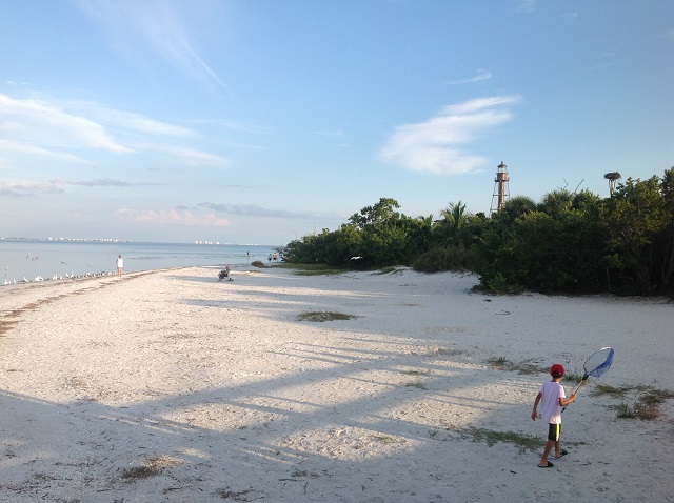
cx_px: 337
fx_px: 680
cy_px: 252
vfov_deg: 40.6
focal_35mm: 35
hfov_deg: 52.7
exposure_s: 1/1043
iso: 50
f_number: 2.4
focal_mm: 4.28
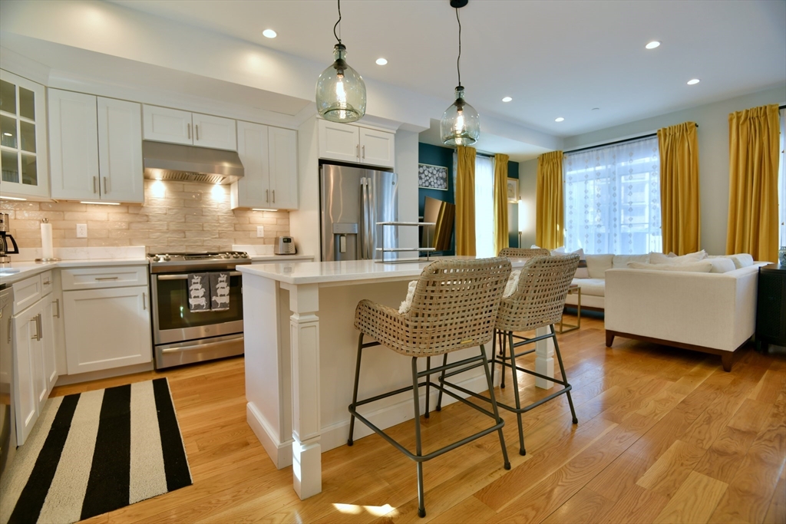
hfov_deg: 96.7
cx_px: 393
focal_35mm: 16
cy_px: 262
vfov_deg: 73.8
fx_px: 349
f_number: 4
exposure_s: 1/30
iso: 320
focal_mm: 16
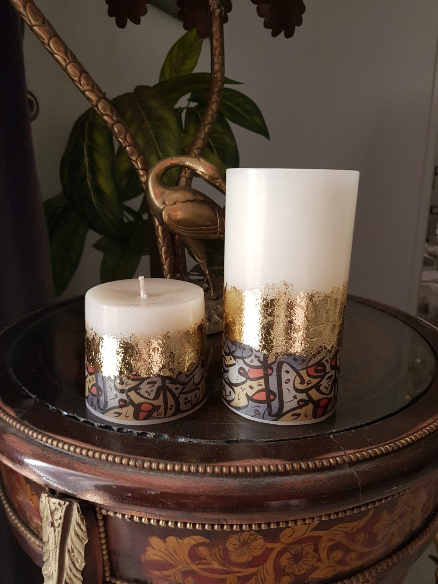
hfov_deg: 53.1
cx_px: 219
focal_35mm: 26
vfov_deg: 67.3
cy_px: 292
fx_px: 439
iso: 160
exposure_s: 1/33
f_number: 1.7
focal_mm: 4.3
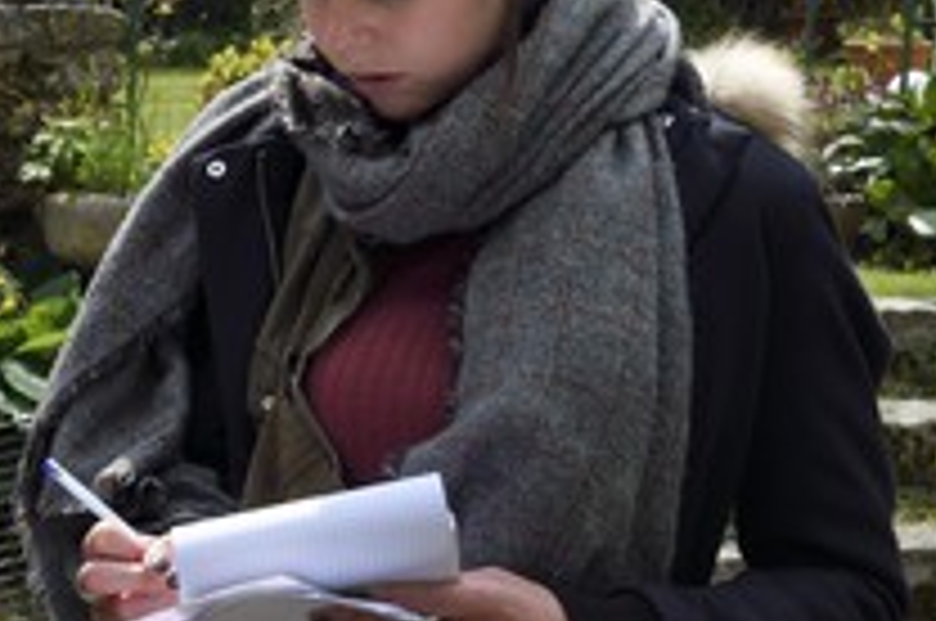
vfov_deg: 15.3
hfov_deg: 22.3
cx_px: 76
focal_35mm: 89
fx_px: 2310
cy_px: 297
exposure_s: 1/60
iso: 160
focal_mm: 44
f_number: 20
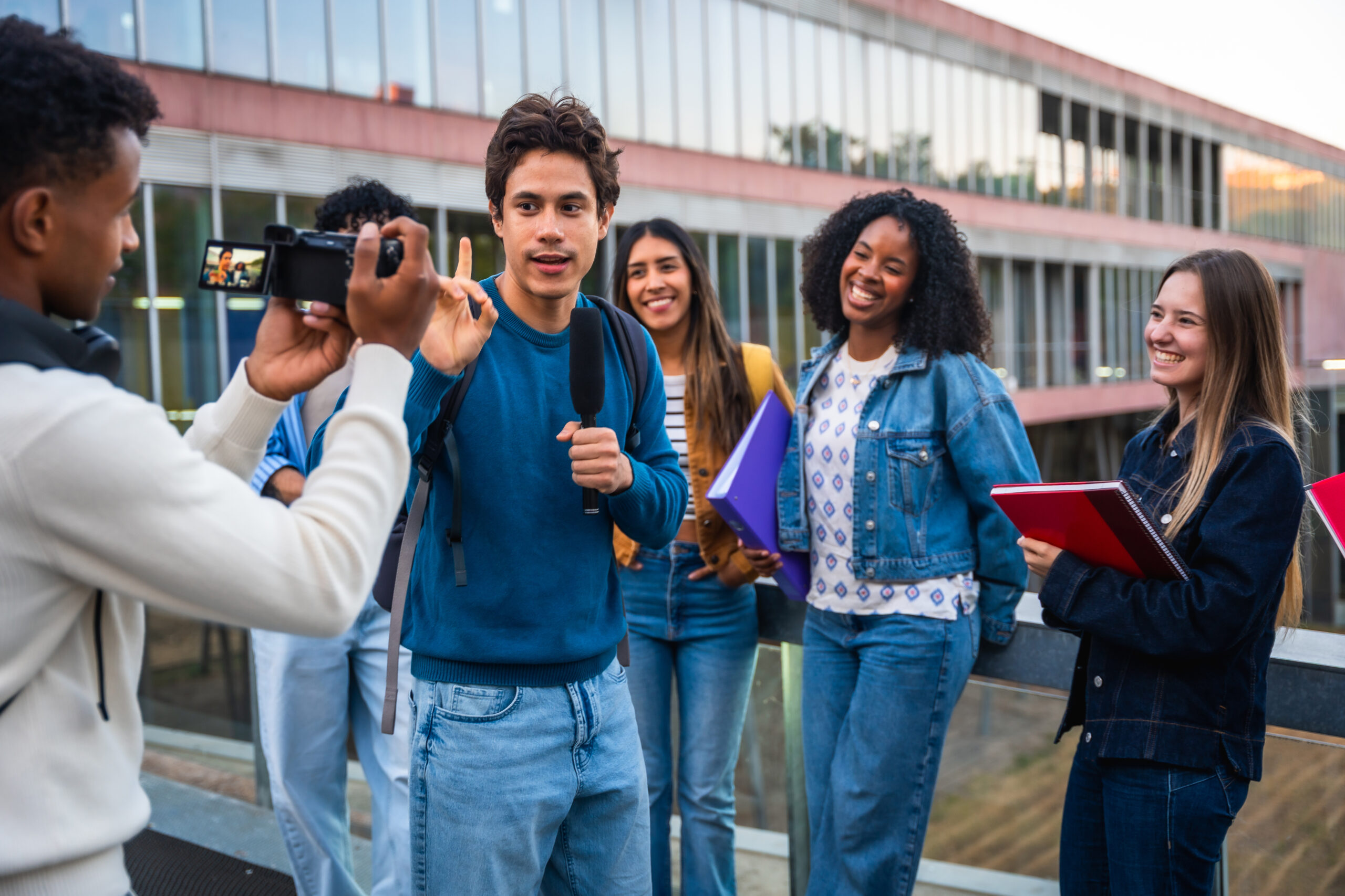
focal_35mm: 42
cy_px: 448
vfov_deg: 31.8
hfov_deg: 46.3
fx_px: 1573
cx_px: 672
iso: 125
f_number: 2.8
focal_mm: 42.1
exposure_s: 1/80
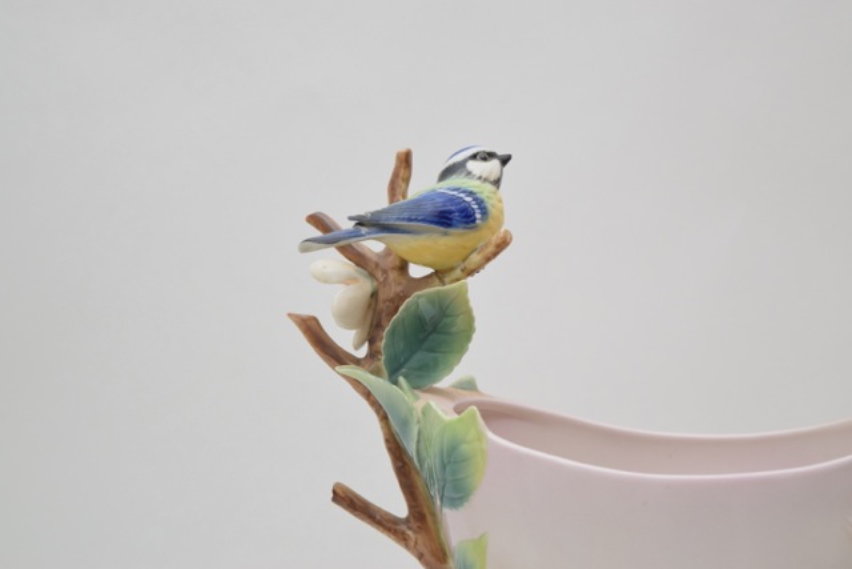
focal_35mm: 82
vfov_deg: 16.6
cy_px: 284
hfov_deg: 24.6
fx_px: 1953
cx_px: 426
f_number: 5.6
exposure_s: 1/125
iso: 800
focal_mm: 55
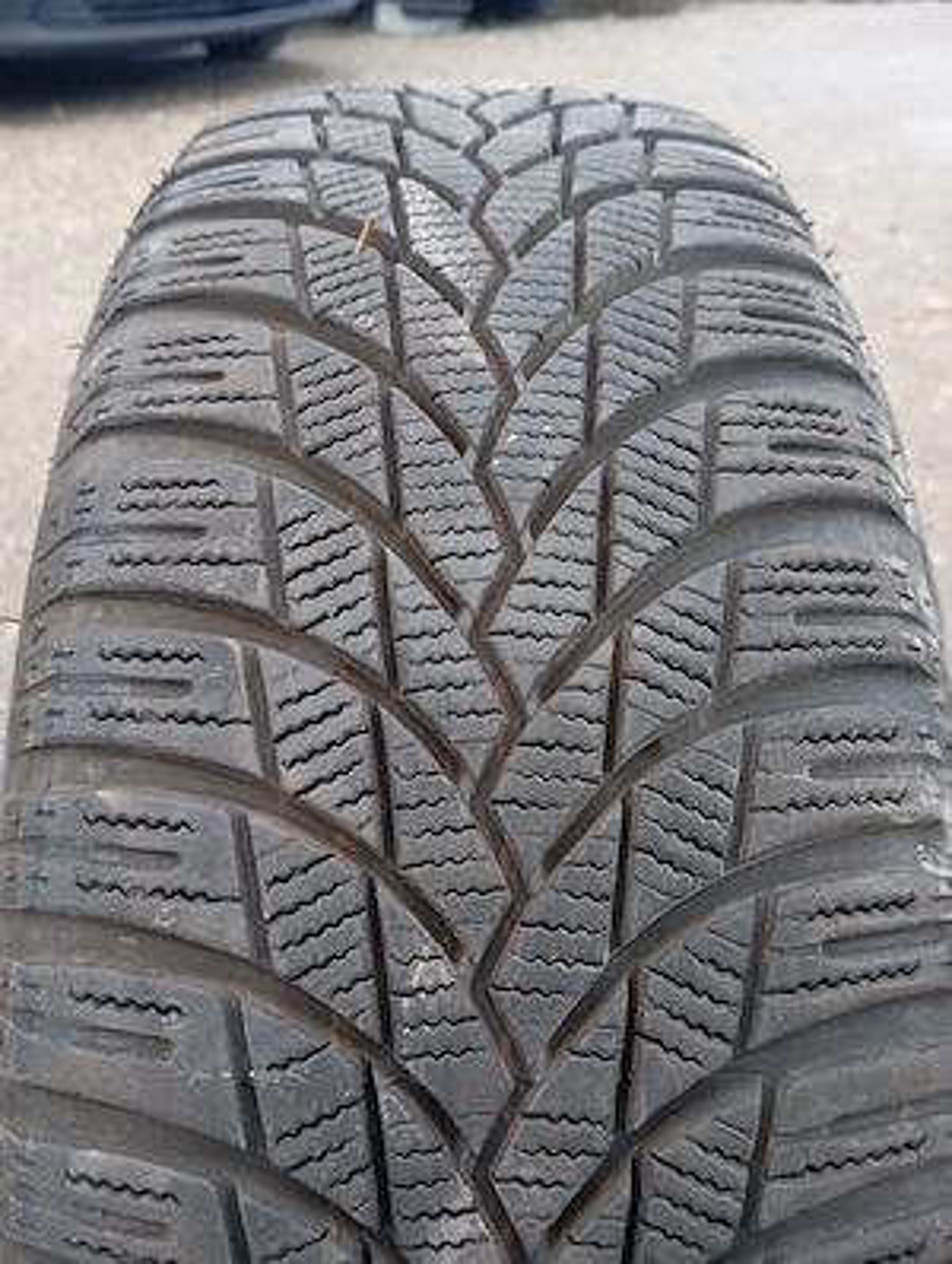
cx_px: 476
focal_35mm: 28
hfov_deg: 49.9
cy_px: 632
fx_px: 1023
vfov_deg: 63.4
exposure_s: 1/100
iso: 430
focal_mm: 4.22
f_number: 1.8
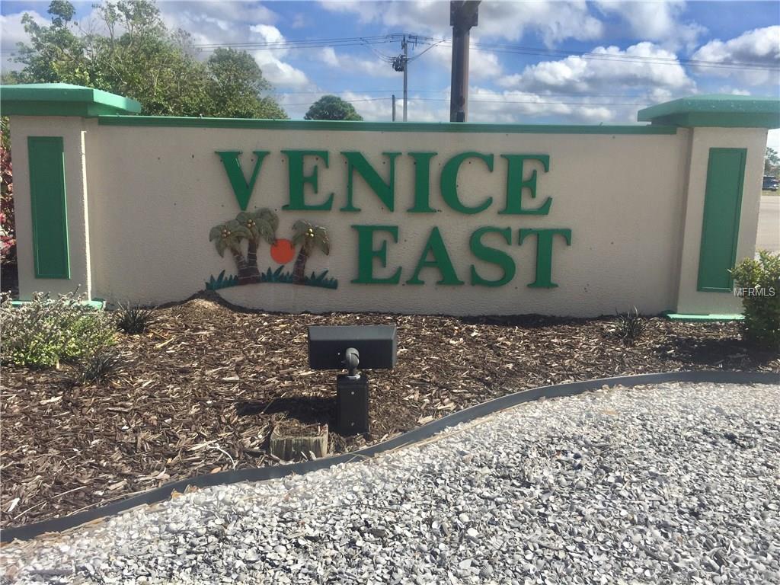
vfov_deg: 48.2
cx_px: 390
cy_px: 292
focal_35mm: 29
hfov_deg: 61.7
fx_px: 653
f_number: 2.2
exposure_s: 1/2825
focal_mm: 4.15
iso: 32
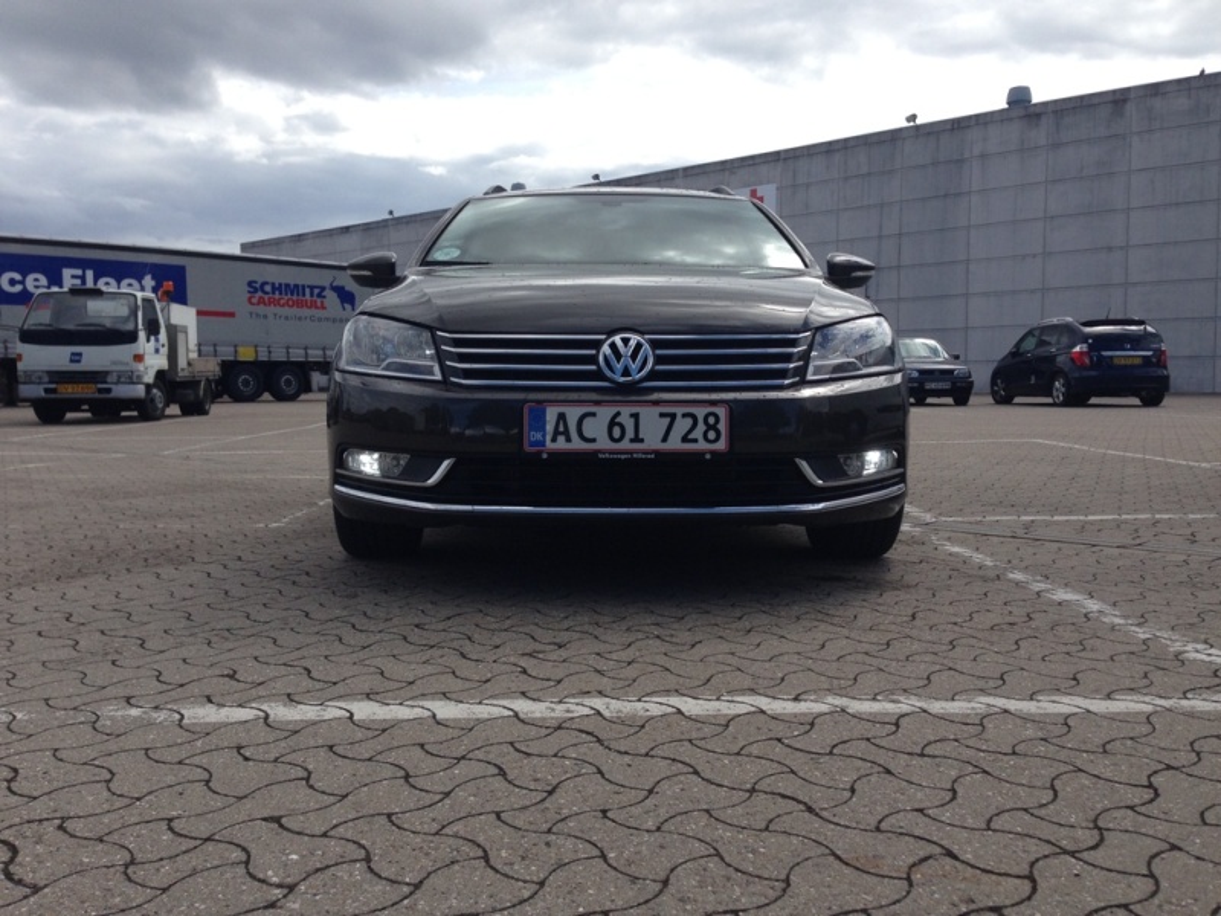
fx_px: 1164
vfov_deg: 42.9
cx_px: 610
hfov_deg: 55.4
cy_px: 458
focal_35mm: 33
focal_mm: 4.12
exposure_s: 1/1642
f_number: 2.4
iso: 50
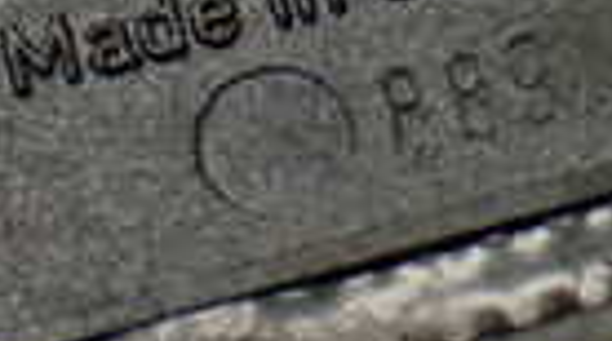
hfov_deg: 10.2
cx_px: 674
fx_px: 3385
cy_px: -266
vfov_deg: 5.7
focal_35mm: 209
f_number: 2.9
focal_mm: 7.84
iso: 800
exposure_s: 1/125
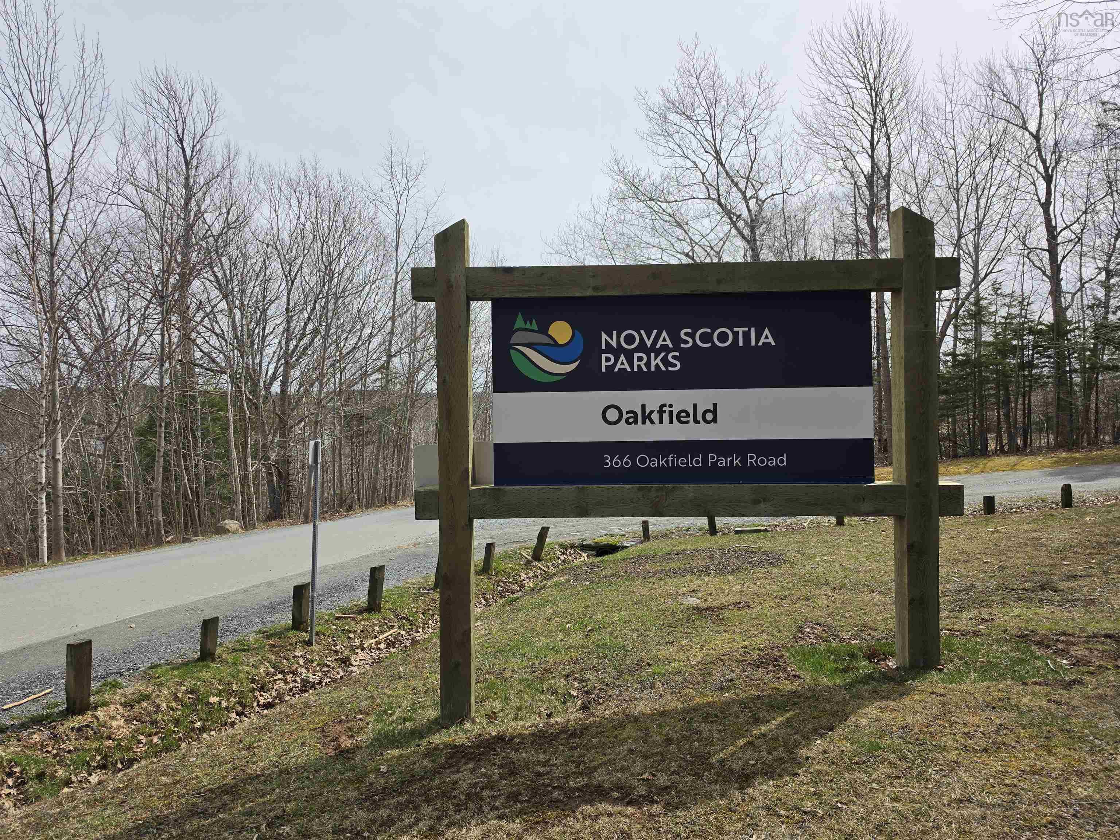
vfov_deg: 58.9
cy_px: 420
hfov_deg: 73.9
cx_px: 560
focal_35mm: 23
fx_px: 744
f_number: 1.4
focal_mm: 6.5
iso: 50
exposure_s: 1/7939
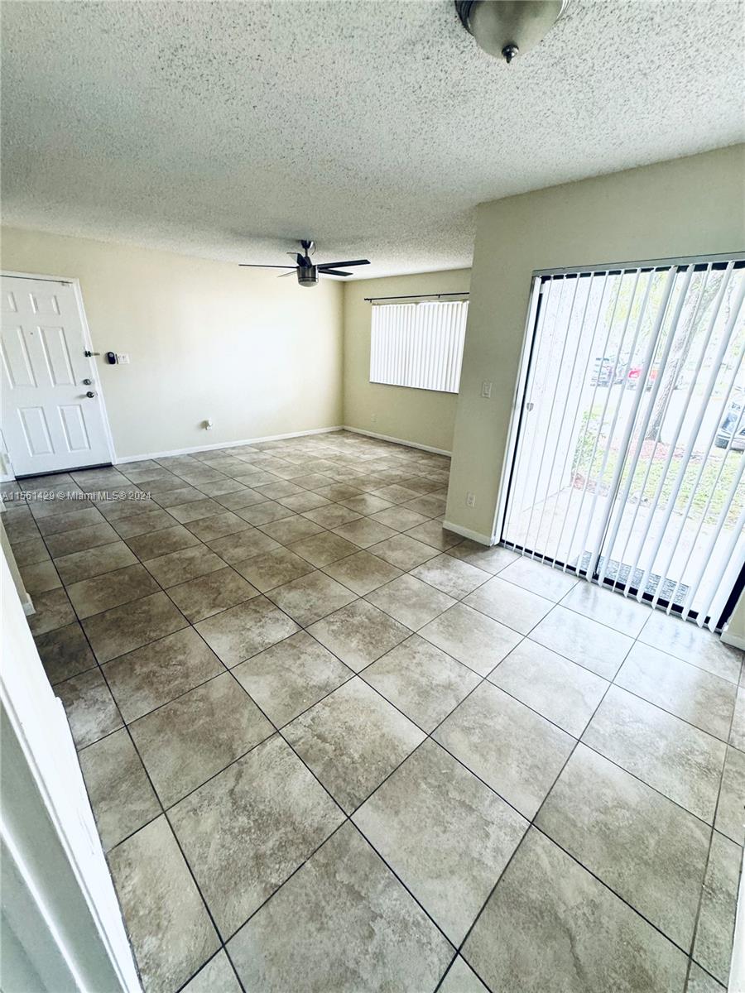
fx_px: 402
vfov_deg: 102.1
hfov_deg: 85.7
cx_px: 372
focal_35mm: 14
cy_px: 496
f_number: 2.2
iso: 250
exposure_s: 1/99
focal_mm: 2.22
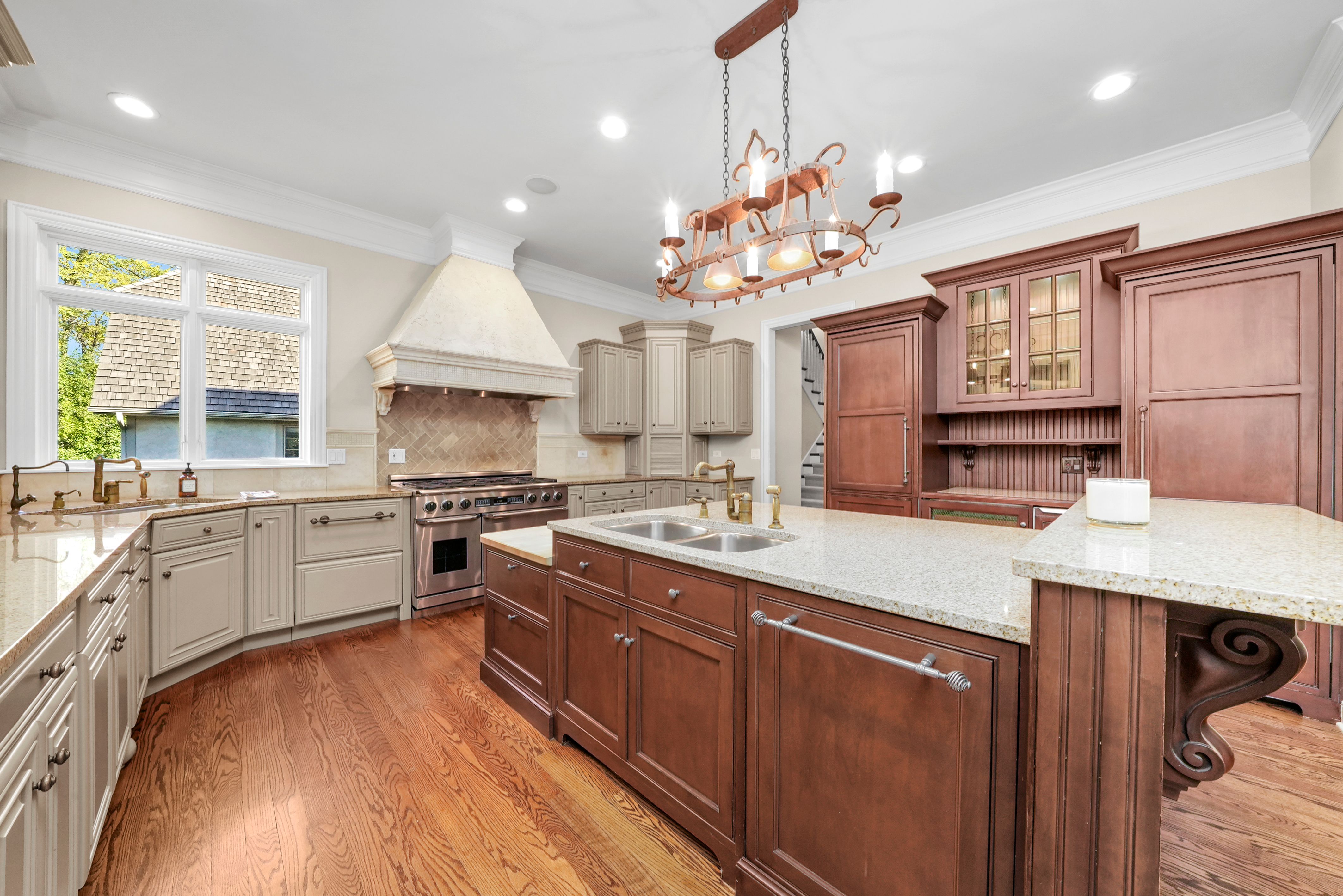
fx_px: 448
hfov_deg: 112.6
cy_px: 448
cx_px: 672
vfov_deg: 90.1
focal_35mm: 12
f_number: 13
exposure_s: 1/6
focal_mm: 12
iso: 2000
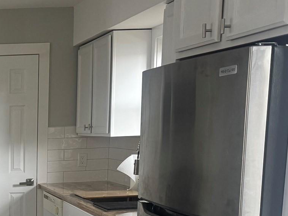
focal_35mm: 65
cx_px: -58
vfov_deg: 21.6
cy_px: 225
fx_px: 541
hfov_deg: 26.5
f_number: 1.78
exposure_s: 1/60
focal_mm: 6.76
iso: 250
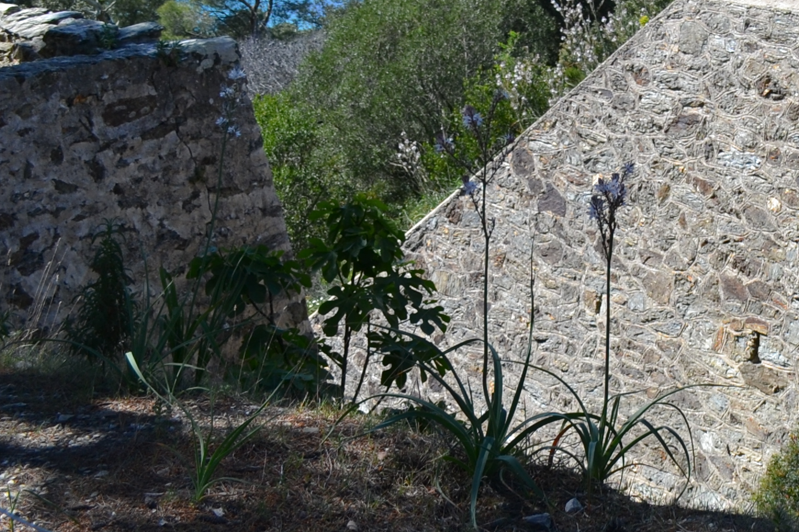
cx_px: 1142
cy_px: -287
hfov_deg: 19.2
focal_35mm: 95
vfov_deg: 13.5
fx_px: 2108
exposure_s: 1/250
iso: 100
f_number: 8
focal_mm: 20
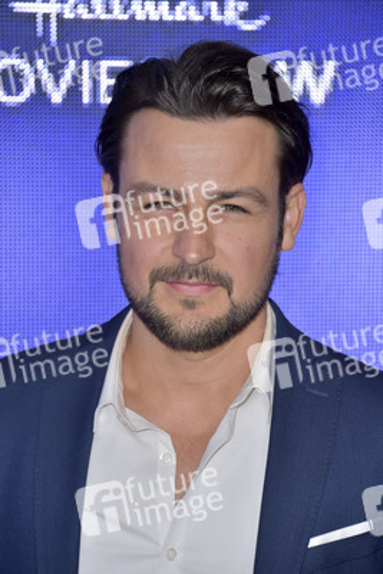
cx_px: 192
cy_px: 287
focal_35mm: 230
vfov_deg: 8.9
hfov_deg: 6.0
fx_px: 3667
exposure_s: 1/250
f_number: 7.1
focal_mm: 230
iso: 320
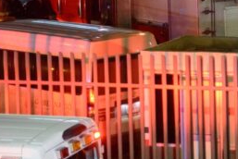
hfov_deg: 9.3
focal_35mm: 210
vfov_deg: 6.5
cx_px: 428
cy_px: 16
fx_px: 1390
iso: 4000
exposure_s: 1/160
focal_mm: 50
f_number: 1.8
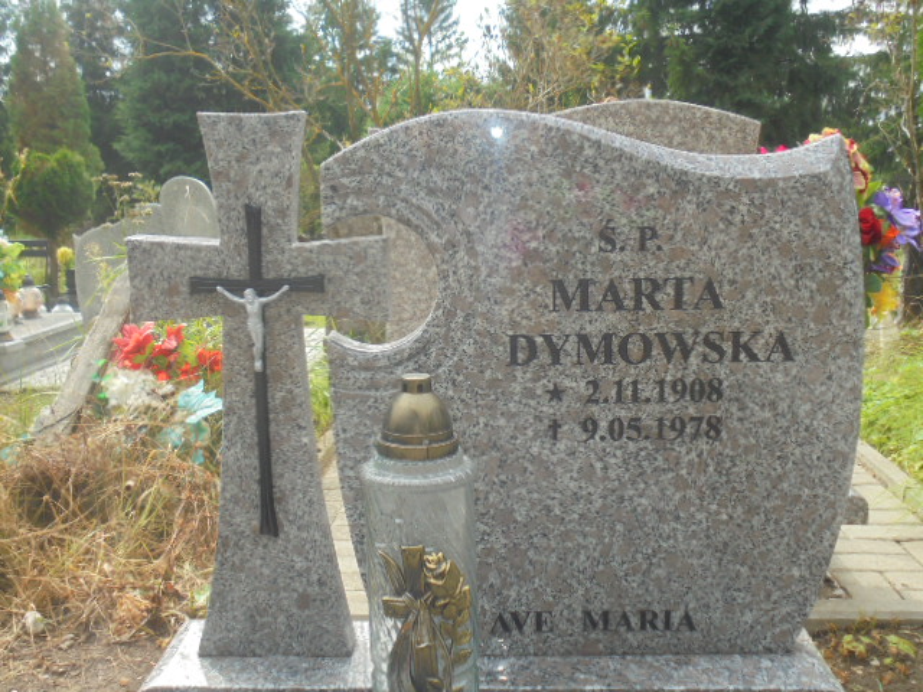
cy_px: 346
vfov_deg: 37.7
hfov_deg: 49.0
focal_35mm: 38
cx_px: 462
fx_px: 1013
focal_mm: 6.9
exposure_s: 1/200
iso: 100
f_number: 4.2
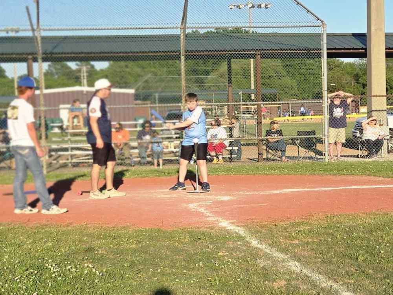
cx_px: 196
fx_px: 261
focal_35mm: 23
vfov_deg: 58.9
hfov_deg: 73.9
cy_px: 148
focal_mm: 5.4
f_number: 1.8
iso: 25
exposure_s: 1/1761
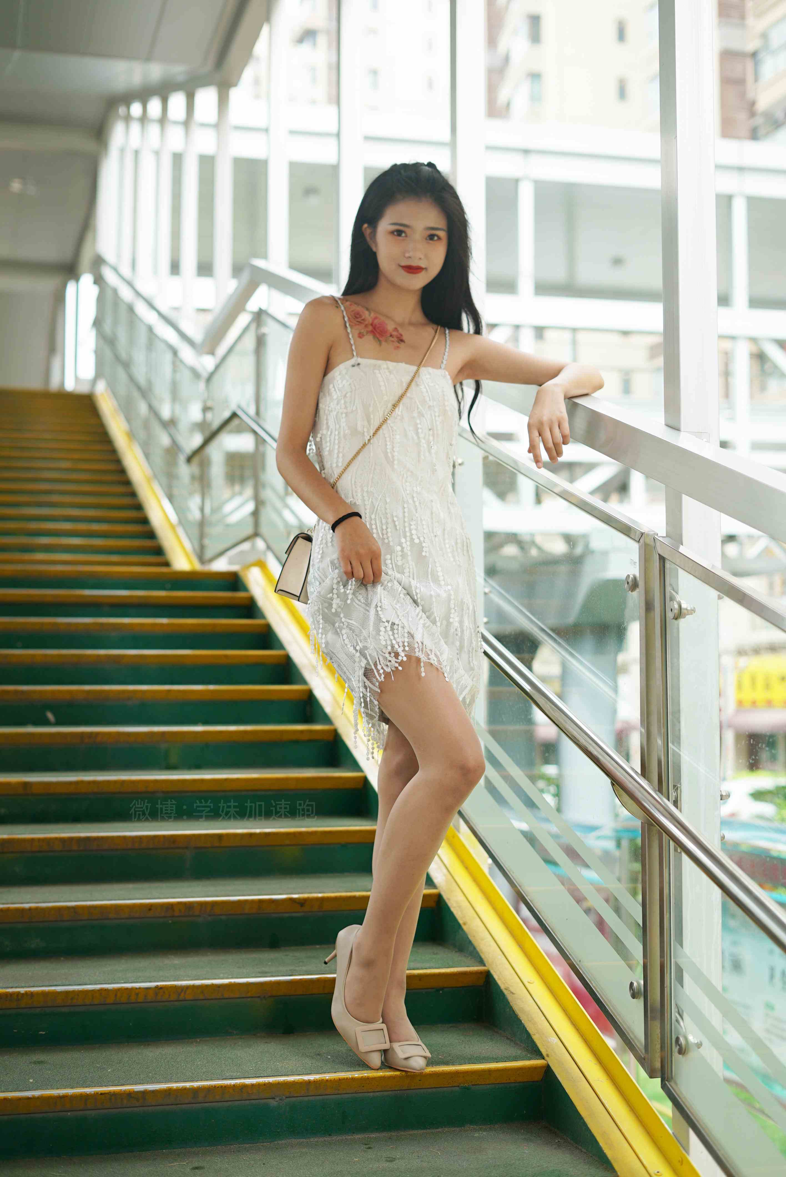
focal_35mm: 50
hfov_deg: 27.0
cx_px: 393
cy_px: 588
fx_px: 1635
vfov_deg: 39.6
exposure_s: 1/500
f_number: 2.8
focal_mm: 50
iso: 160
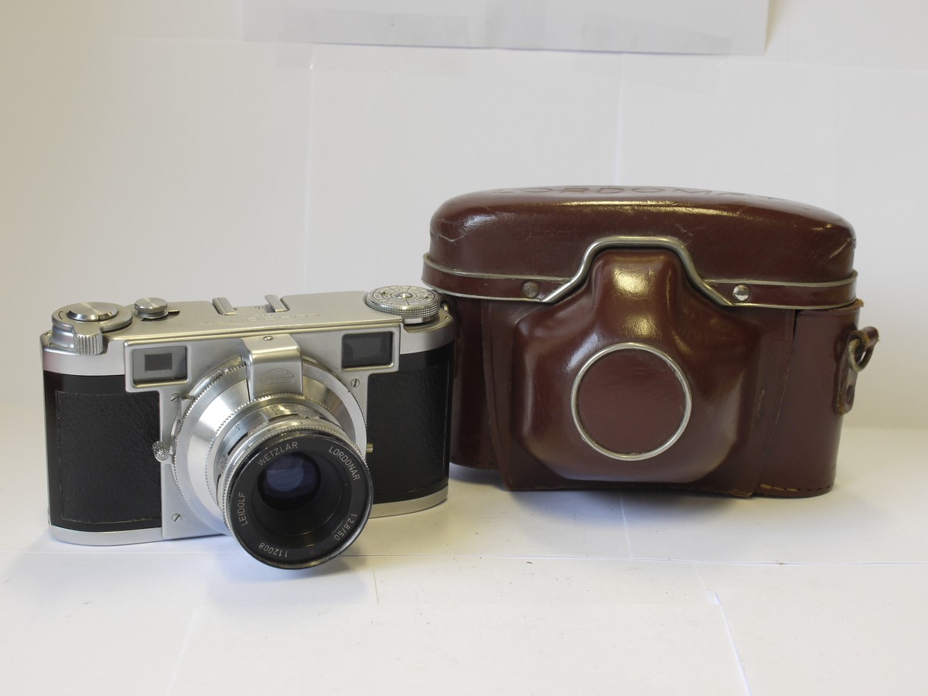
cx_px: 464
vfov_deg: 24.4
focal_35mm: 60
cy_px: 348
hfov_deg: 32.2
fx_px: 1609
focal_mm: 30
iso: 400
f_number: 8
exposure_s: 1/30
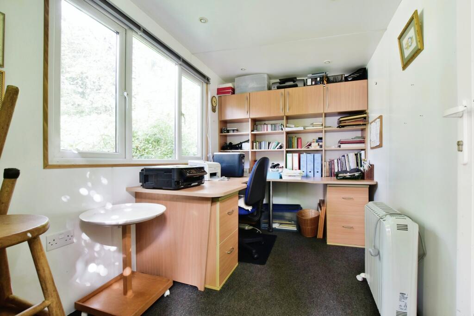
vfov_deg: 77.3
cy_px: 158
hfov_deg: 100.4
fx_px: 198
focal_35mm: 15
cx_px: 237
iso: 640
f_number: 7.1
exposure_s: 1/8
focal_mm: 10
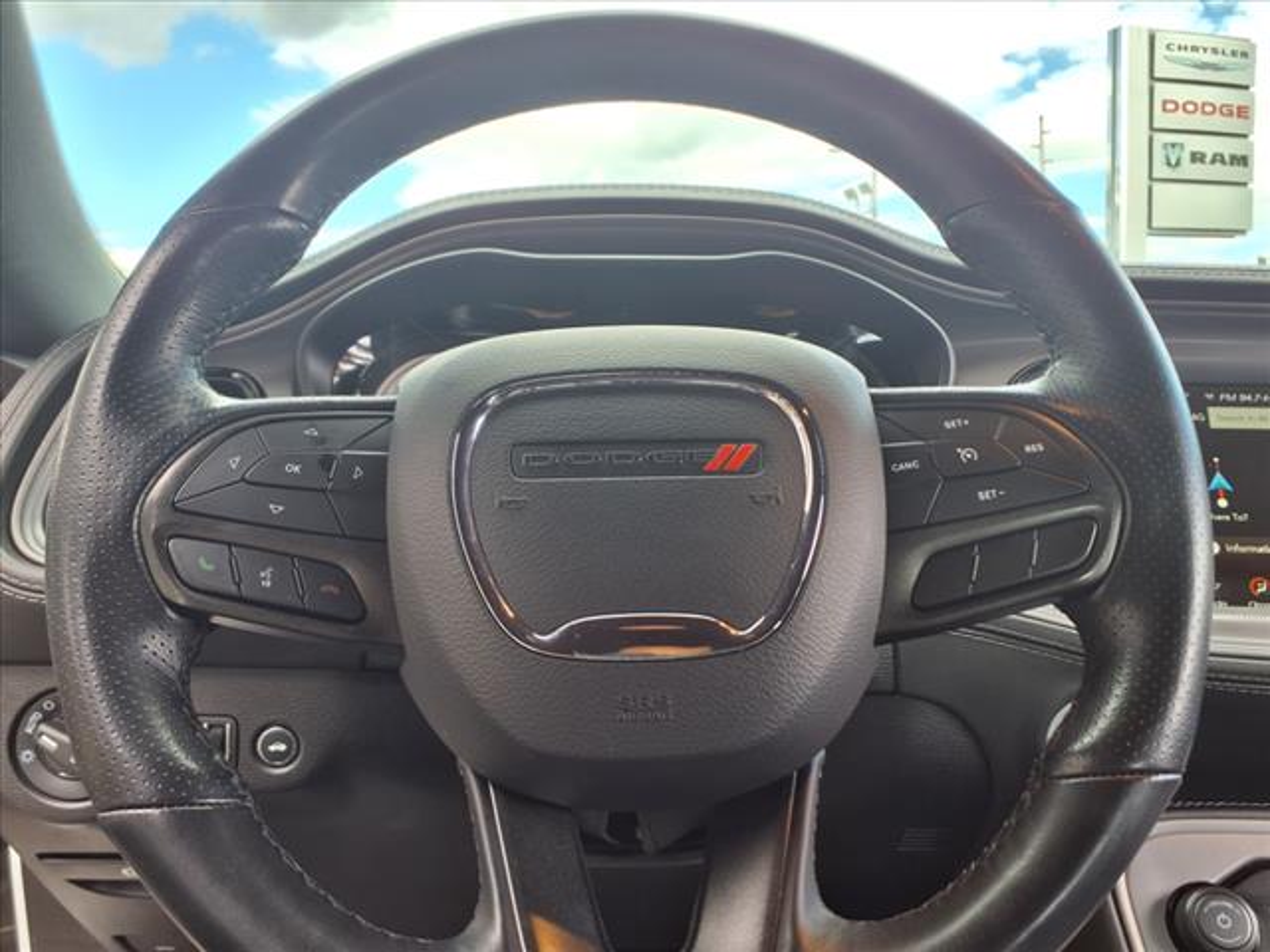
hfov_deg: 65.3
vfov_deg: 51.4
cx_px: 635
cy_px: 476
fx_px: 991
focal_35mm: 27
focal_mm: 3.58
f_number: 1.9
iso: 50
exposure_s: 1/120
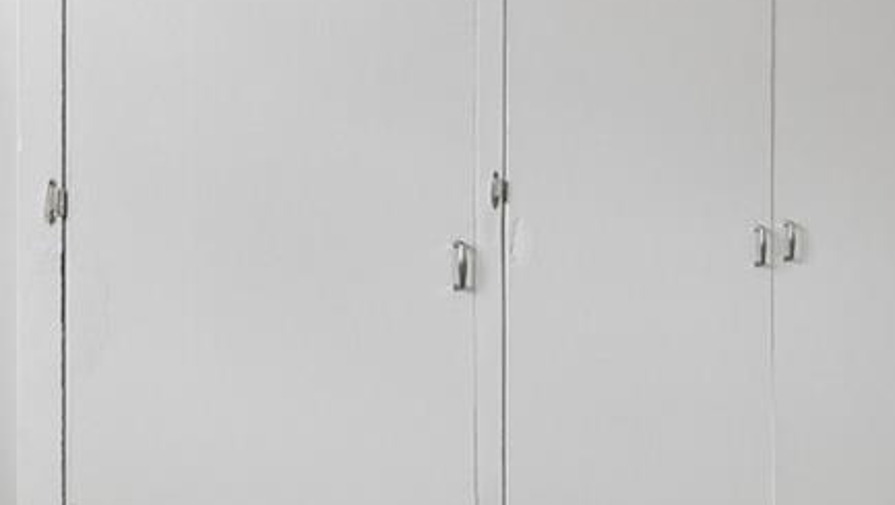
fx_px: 1377
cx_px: 1158
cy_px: 128
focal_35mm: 58
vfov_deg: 20.6
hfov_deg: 29.3
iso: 100
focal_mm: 10
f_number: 7.1
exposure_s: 1/8
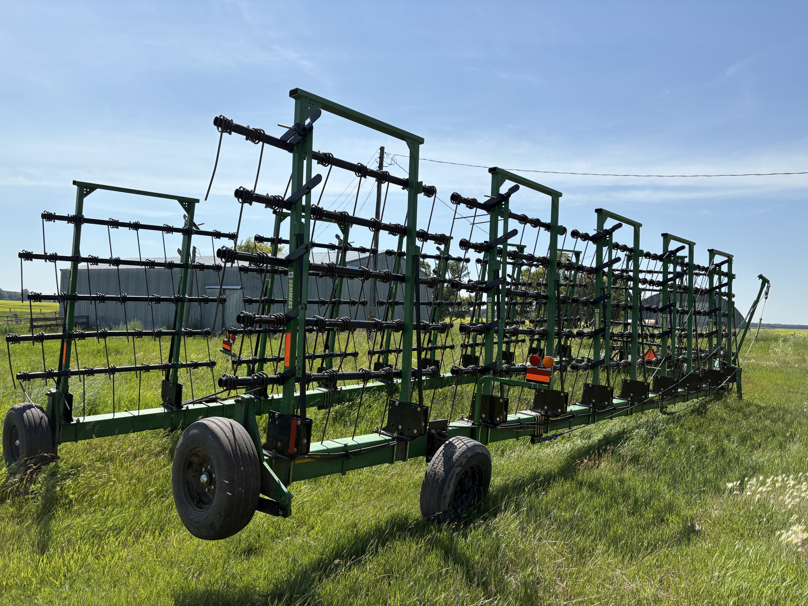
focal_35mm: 26
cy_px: 303
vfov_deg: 53.1
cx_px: 404
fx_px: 607
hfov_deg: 67.3
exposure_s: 1/4608
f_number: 1.6
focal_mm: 5.96
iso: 50
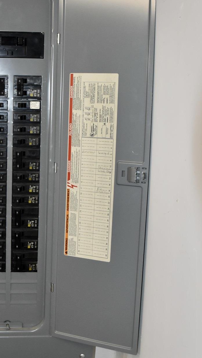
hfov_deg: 24.9
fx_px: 448
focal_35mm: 47
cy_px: 148
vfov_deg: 43.6
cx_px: 32
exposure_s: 1/60
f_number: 4
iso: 800
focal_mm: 16
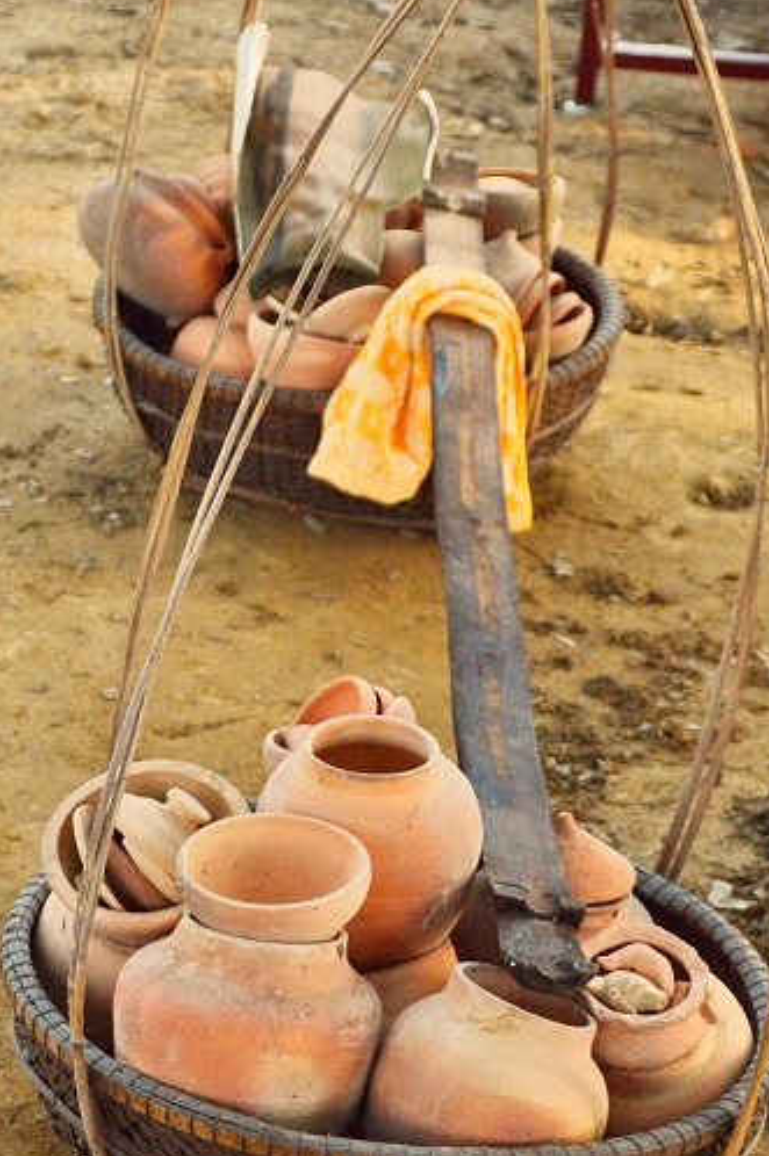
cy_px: 555
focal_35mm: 113
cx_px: 332
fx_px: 3628
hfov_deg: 12.1
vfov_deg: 18.1
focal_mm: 50
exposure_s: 1/250
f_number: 5
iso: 800
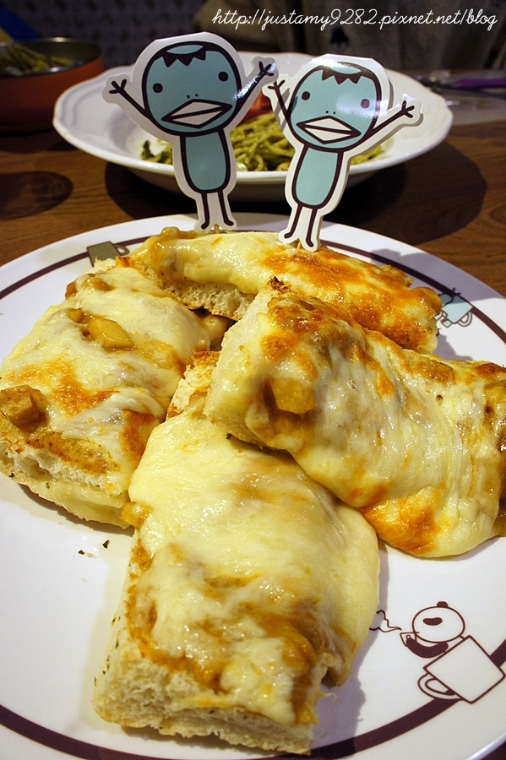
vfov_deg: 67.4
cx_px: 253
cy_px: 380
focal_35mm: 27
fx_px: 570
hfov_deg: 47.9
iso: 1000
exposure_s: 1/30
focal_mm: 18
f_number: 8
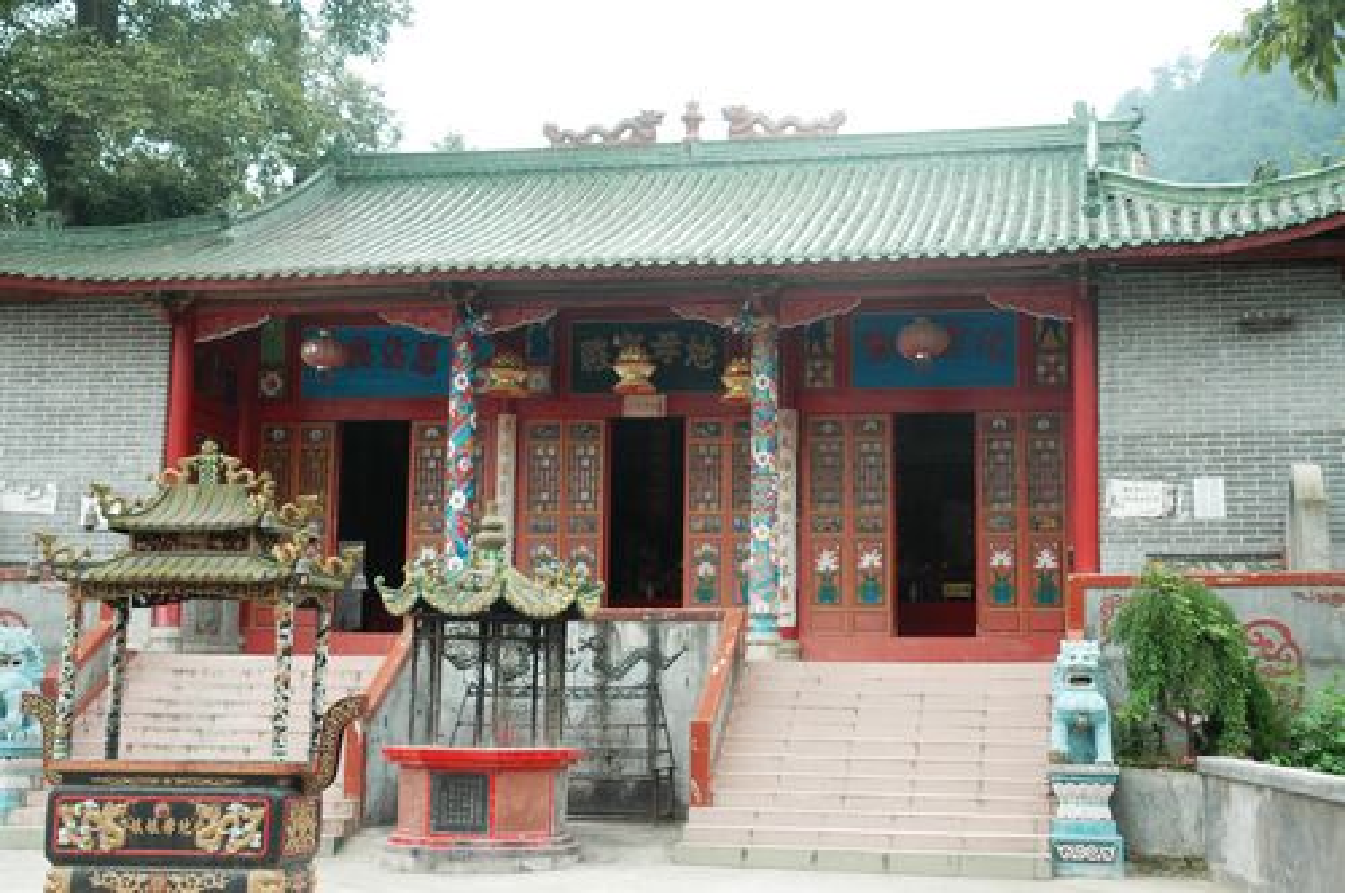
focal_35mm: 51
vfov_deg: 26.4
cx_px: 672
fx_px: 1903
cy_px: 446
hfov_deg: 38.9
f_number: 5.6
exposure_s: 1/50
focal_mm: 34
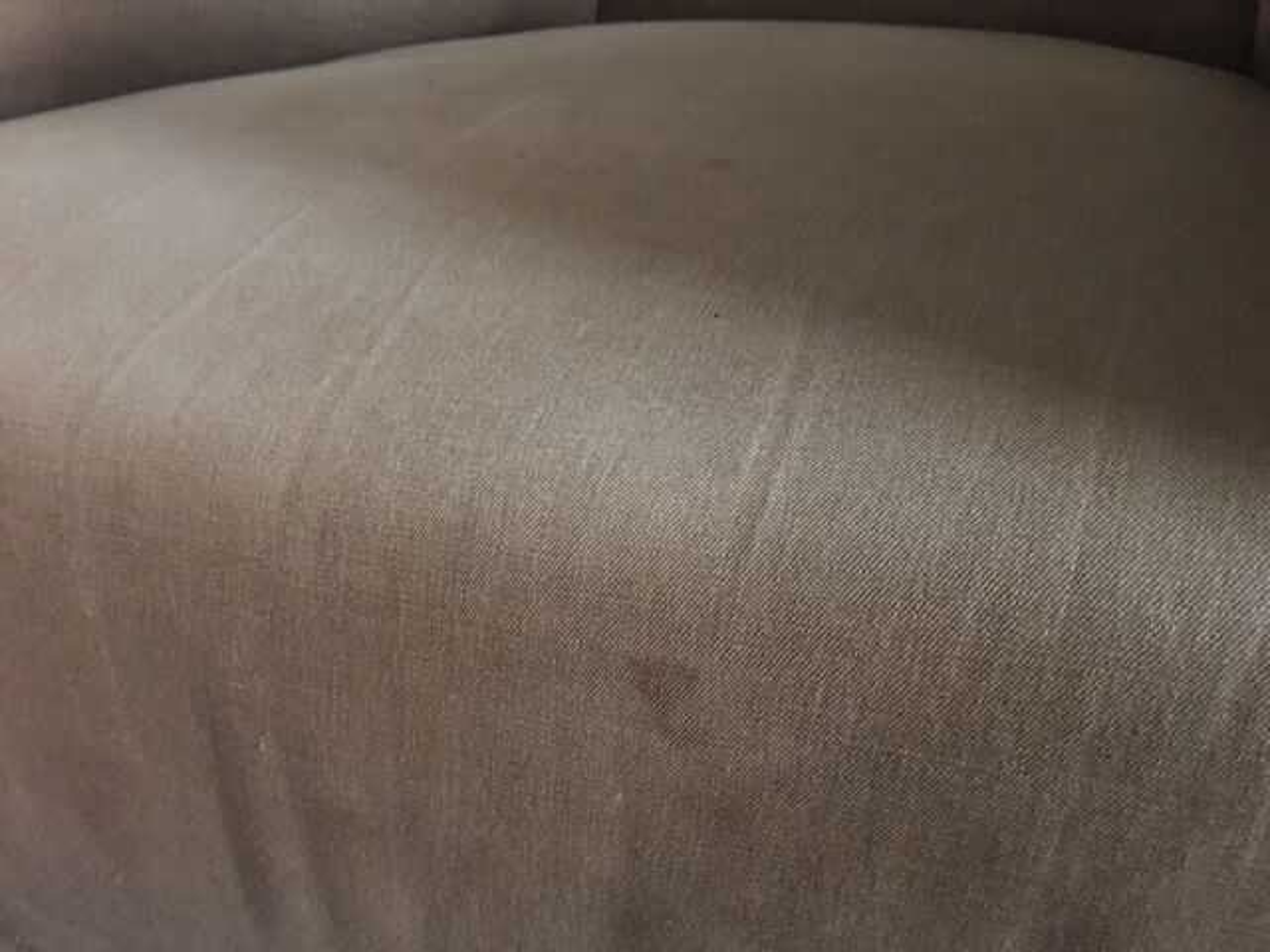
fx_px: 1064
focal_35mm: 29
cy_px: 476
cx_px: 635
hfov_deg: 61.7
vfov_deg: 48.2
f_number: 2.2
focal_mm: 4.15
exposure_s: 1/4
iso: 160
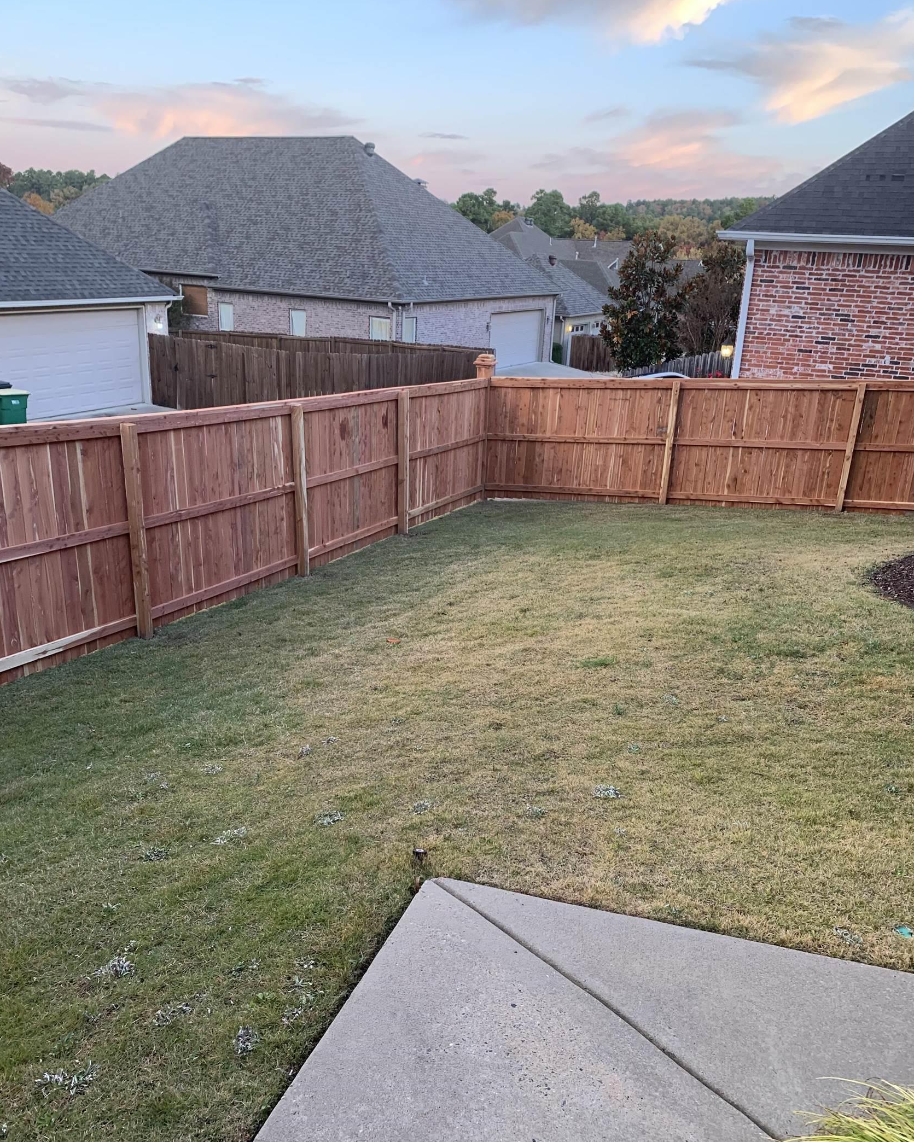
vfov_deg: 62.1
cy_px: 618
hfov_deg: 51.5
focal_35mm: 28
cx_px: 453
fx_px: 947
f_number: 1.8
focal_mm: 4.25
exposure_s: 1/86
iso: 100
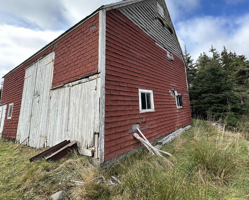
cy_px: 81
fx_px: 133
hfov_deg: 84.4
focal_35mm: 18
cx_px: 158
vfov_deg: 73.1
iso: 40
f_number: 2.2
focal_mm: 2.22
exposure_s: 1/347
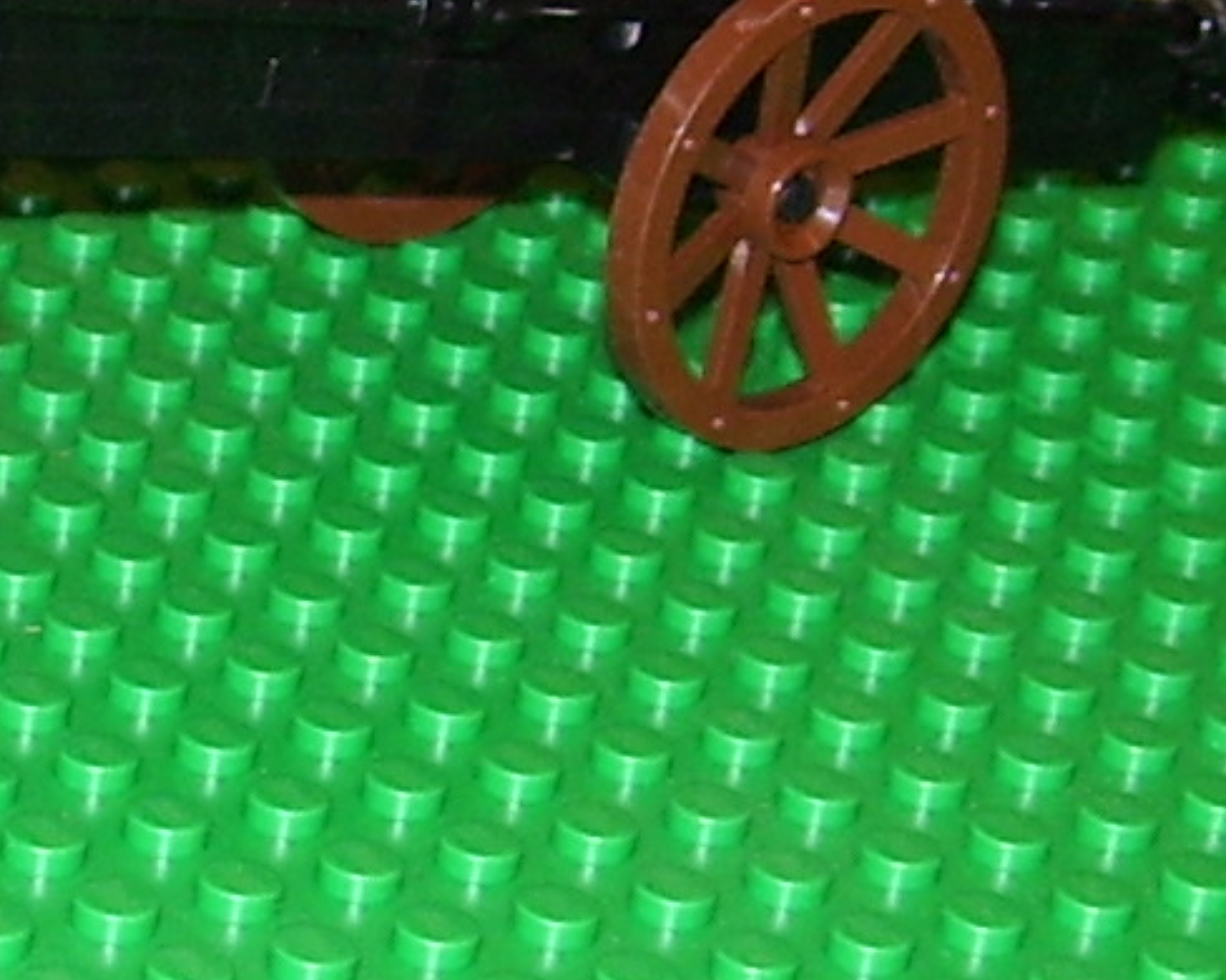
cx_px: -580
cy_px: 425
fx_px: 6021
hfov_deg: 11.2
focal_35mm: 166
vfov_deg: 9.3
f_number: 2.7
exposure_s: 1/60
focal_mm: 6
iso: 80
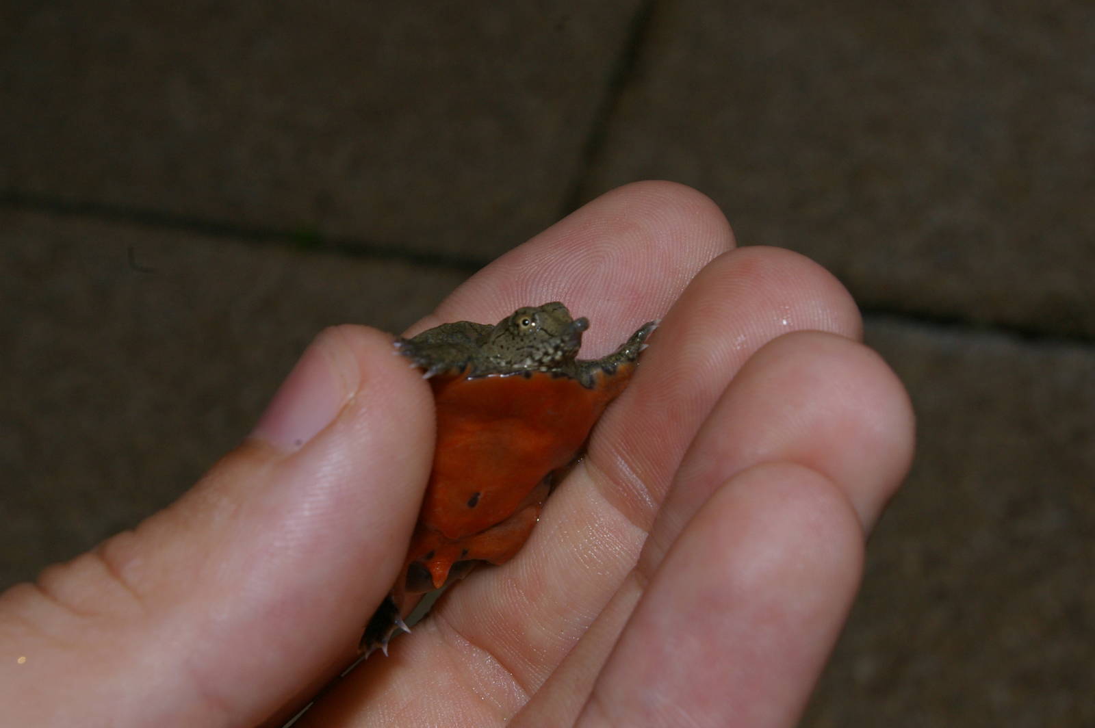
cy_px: 364
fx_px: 1960
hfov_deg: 31.2
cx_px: 548
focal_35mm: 64
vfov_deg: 21.0
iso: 400
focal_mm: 43
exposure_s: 1/60
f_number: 16
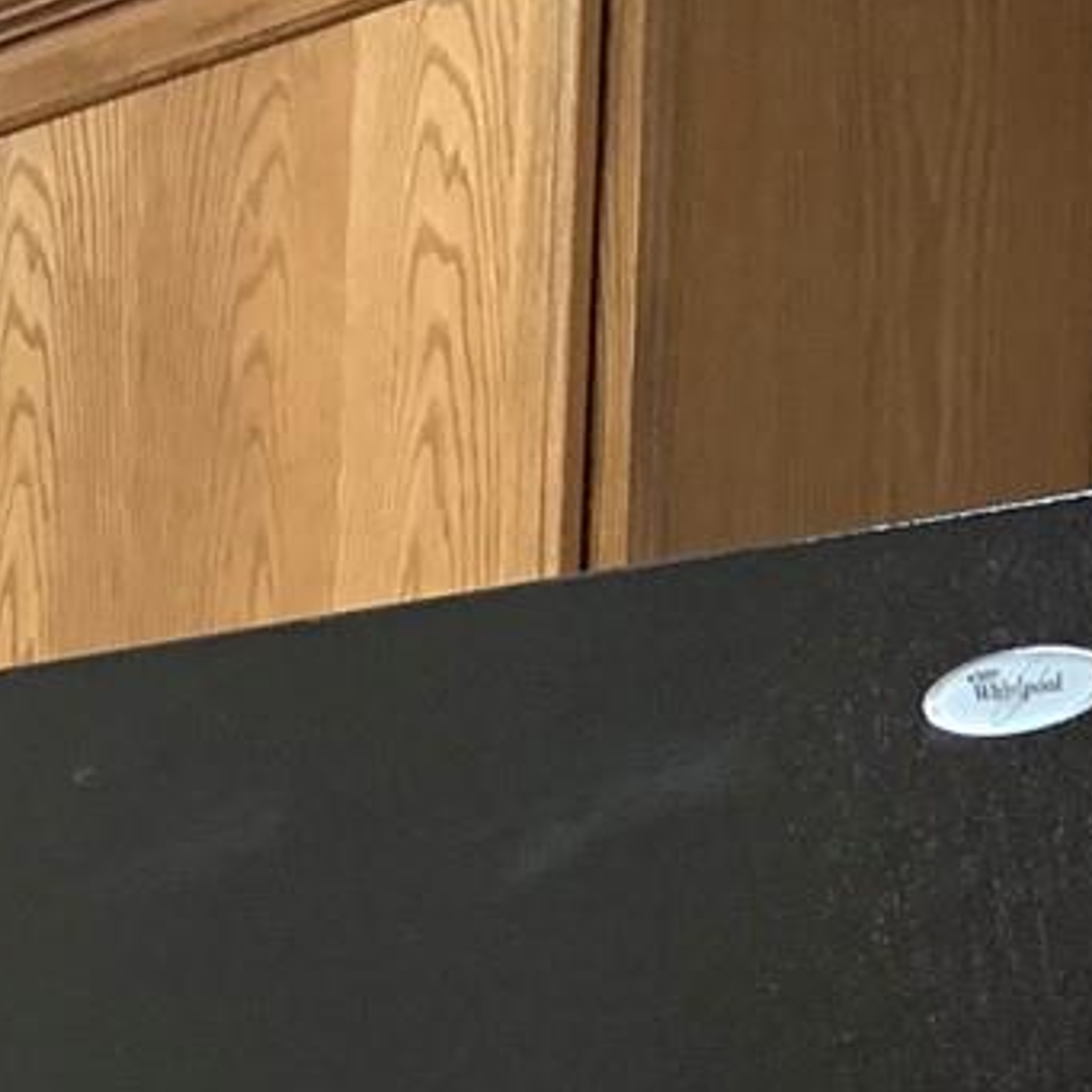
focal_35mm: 138
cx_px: -1524
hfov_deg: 10.8
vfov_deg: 12.1
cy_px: 1611
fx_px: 4925
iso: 200
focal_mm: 4.25
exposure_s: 1/60
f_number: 1.8
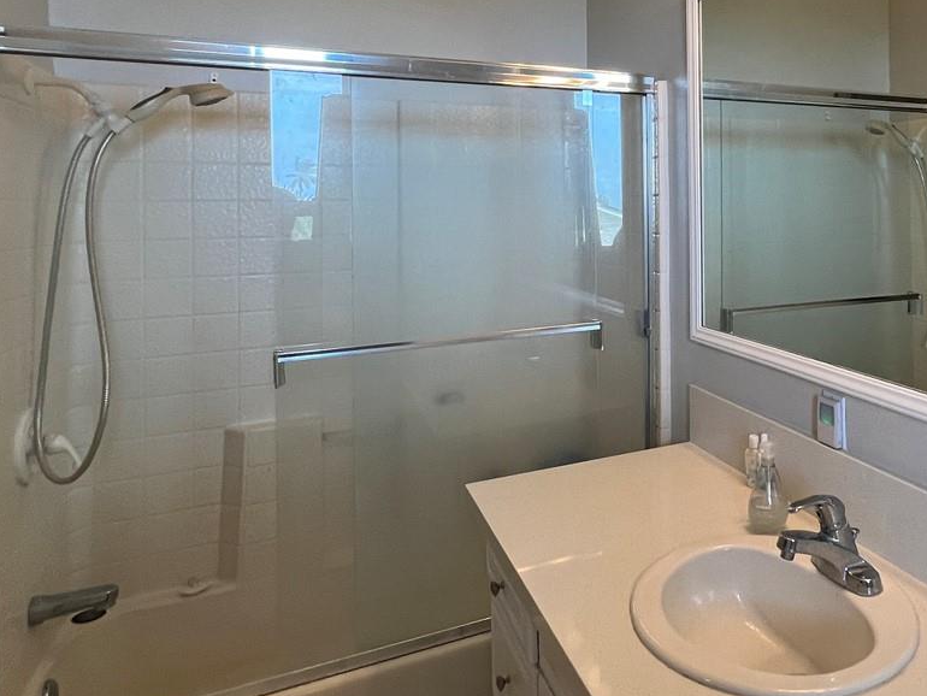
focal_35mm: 27
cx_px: 746
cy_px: 196
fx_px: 723
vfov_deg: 49.8
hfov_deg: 59.9
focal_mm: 1.57
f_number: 1.8
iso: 160
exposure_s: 1/120
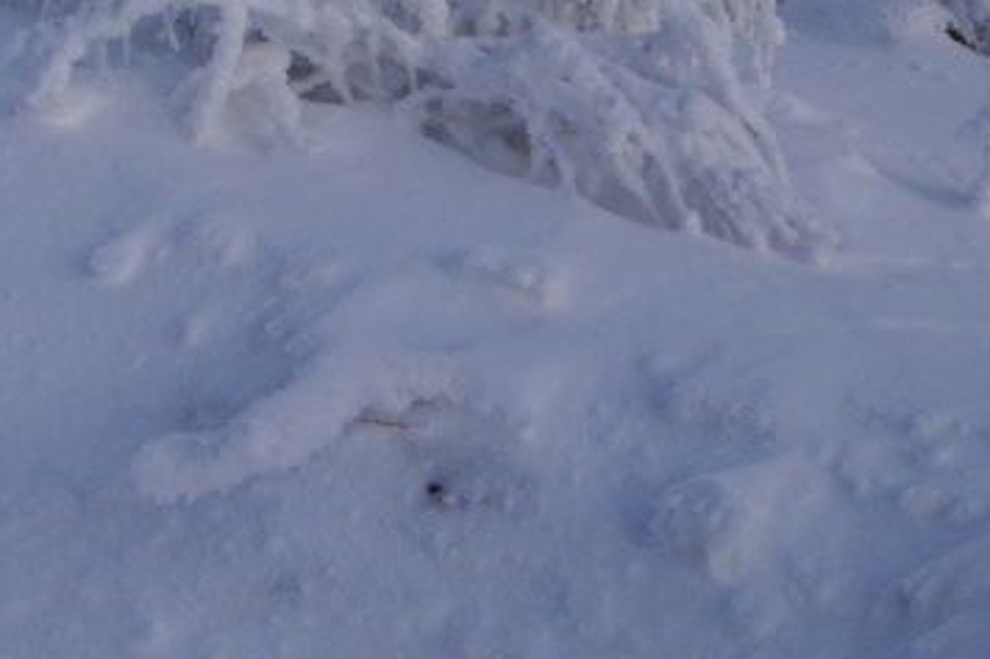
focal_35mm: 65
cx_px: -236
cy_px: -505
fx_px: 1786
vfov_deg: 17.3
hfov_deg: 26.9
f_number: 6.3
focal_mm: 11
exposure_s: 1/400
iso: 100
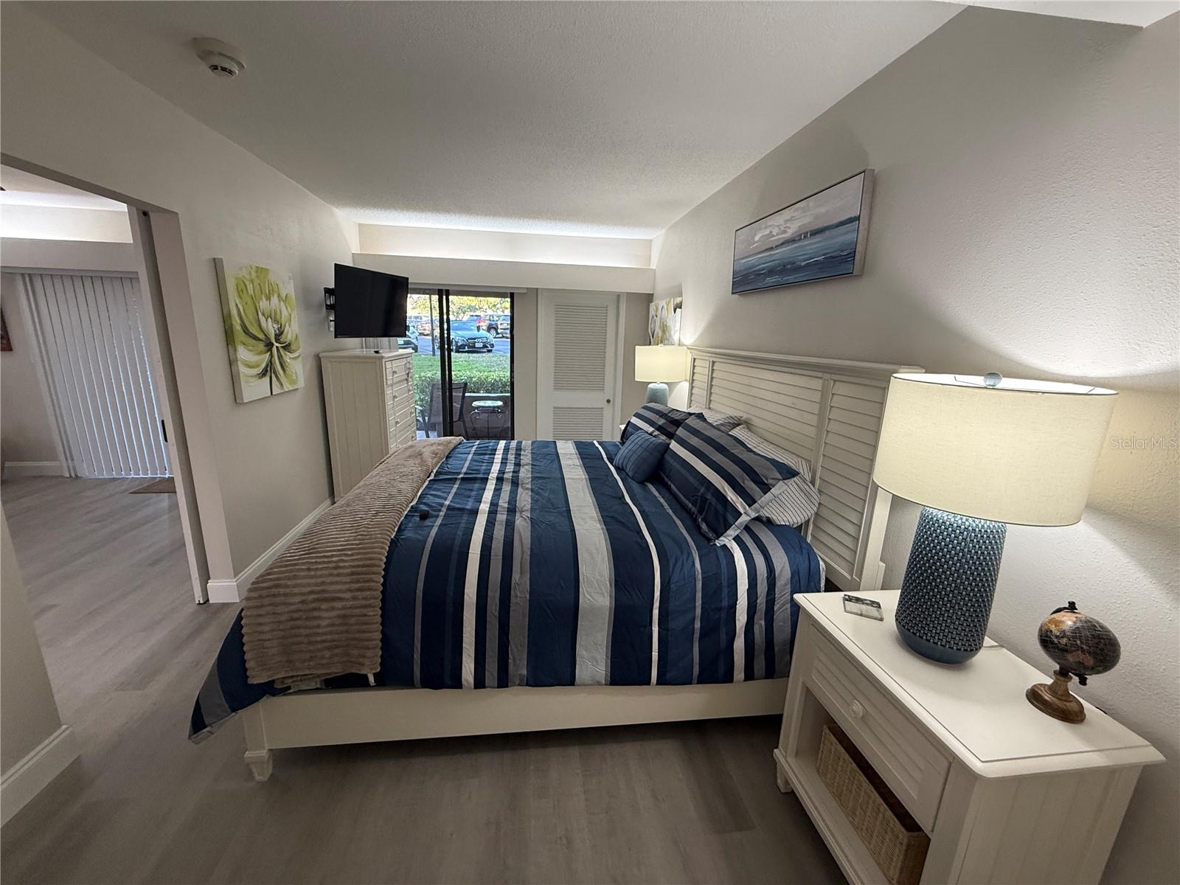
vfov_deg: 85.7
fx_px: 477
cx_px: 590
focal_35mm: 14
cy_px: 442
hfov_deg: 102.1
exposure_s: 1/60
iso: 250
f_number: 2.2
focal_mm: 2.22
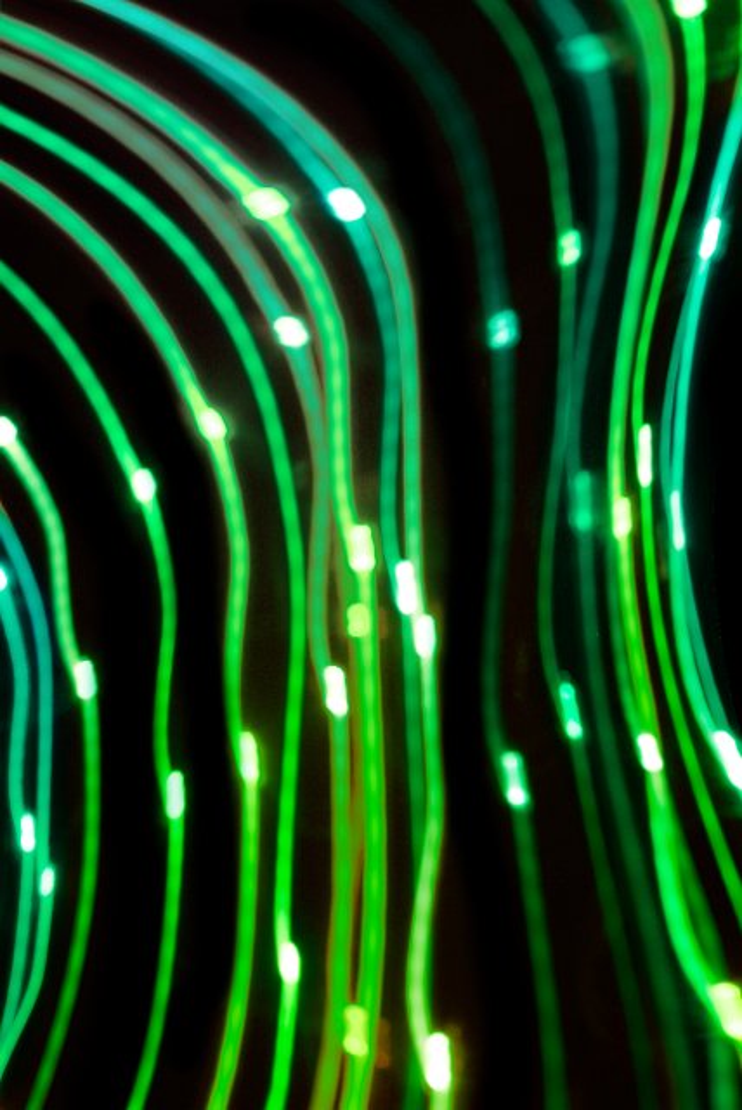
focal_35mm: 75
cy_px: 555
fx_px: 2314
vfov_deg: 27.0
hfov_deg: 18.2
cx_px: 371
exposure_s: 1.6
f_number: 8
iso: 100
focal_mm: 50
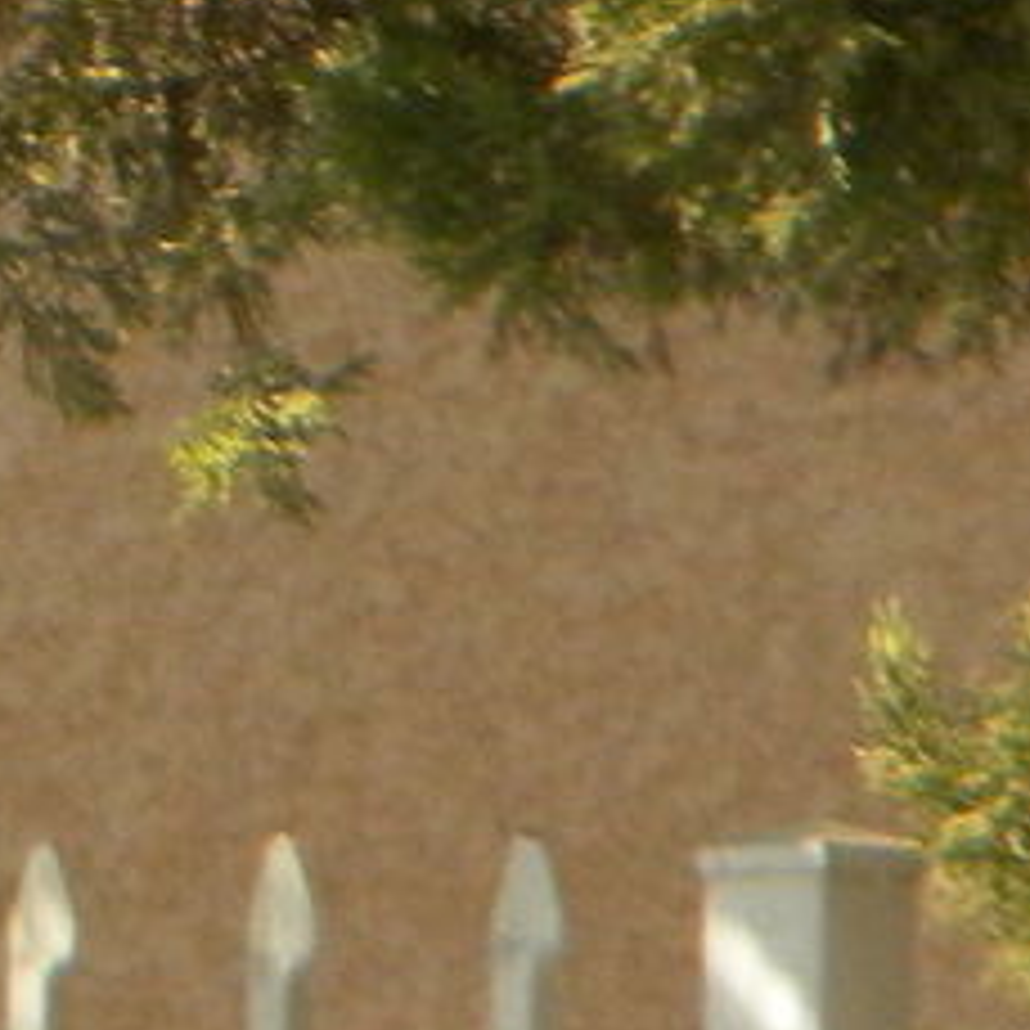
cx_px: -1363
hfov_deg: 1.4
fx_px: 41171
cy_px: 171
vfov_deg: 1.4
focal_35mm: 1223
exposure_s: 1/775
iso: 295
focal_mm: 41
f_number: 5.4
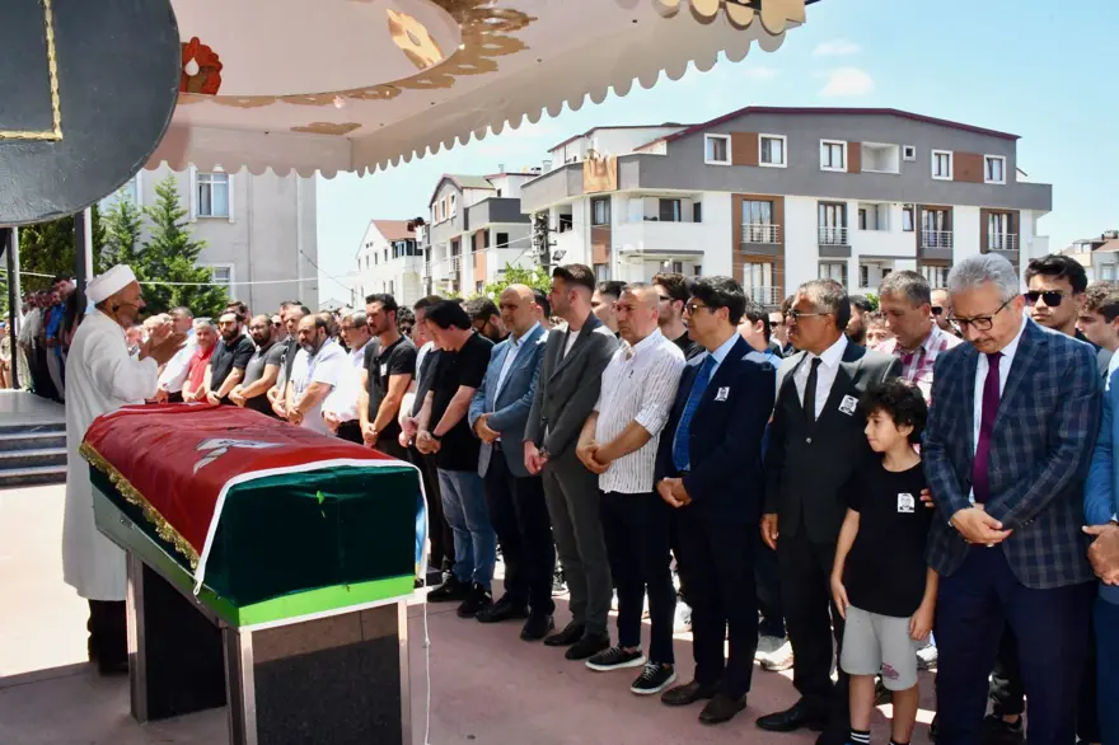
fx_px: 839
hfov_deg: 67.4
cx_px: 560
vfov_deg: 47.9
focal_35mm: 27
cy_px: 372
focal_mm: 18
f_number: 22
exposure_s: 1/250
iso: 2500
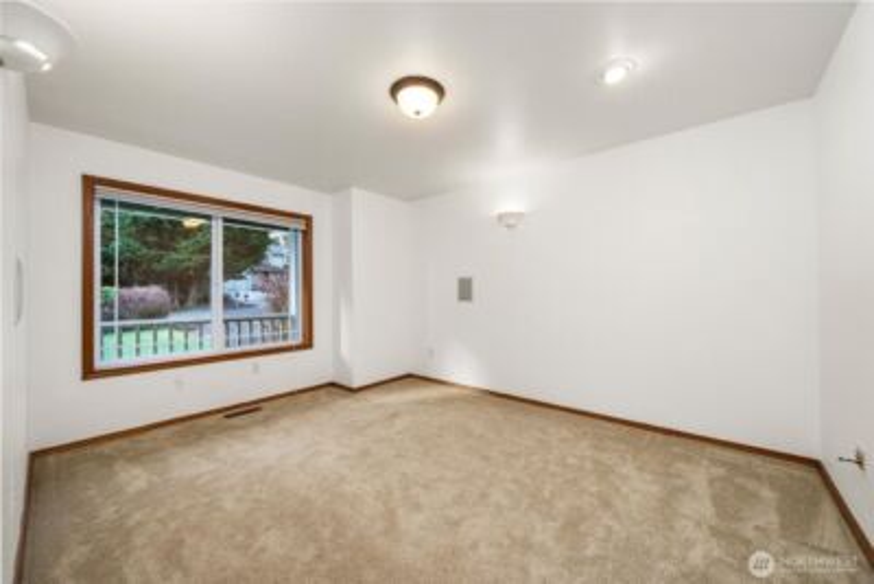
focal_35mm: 13
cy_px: 292
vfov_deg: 85.5
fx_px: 316
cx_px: 437
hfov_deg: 108.3
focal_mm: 13
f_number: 7.1
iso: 160
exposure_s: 1/60
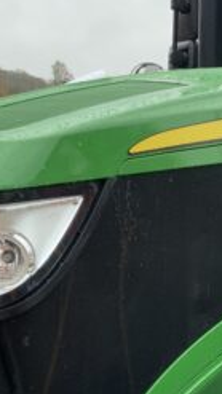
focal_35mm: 82
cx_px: 204
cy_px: 297
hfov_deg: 14.6
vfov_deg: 25.6
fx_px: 858
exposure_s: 1/122
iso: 64
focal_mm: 3
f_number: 1.8
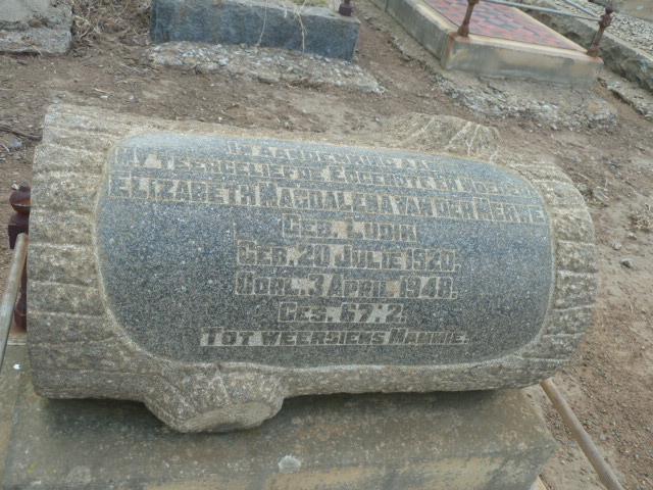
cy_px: 245
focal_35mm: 32
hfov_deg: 56.8
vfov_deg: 44.2
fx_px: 604
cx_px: 326
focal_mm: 5.3
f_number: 4
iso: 80
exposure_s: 1/125
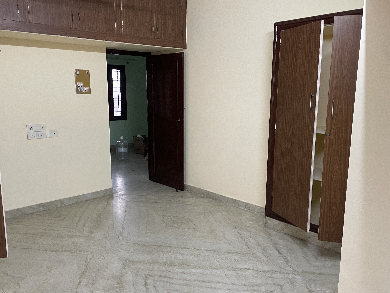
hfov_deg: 60.0
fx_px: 338
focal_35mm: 30
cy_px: 154
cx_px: 190
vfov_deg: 46.8
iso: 200
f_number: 1.6
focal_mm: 4.2
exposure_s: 1/50
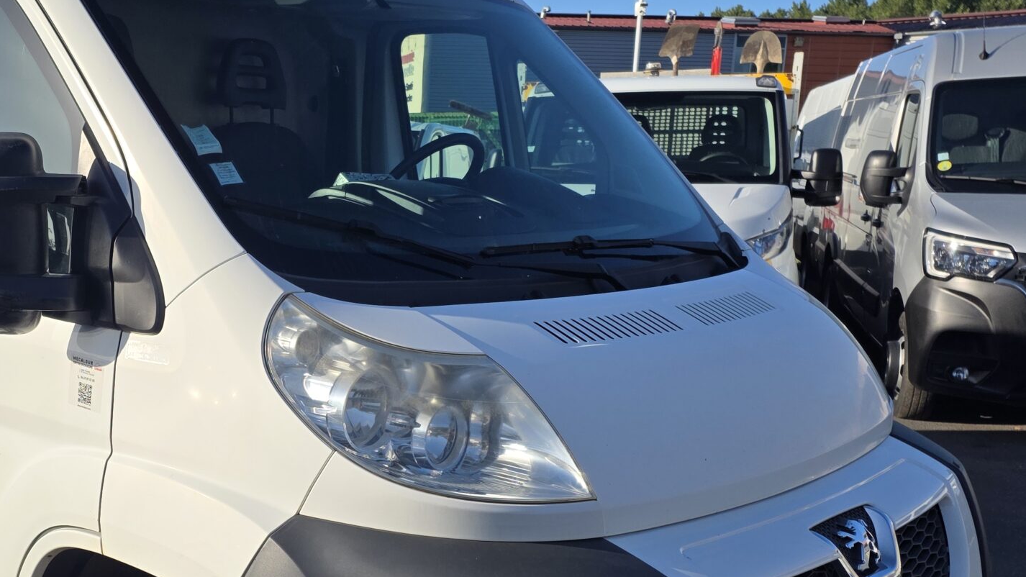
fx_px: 1224
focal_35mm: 45
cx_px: 217
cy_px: 423
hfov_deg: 43.5
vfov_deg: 26.2
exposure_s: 1/7626
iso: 80
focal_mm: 6.25
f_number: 1.7
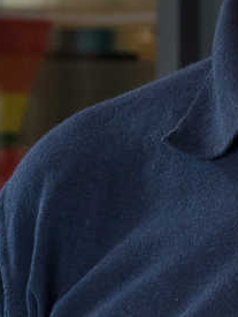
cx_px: -144
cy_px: -31
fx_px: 3832
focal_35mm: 419
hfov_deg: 3.5
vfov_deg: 4.7
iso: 400
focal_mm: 50
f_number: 6.3
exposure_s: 1/60
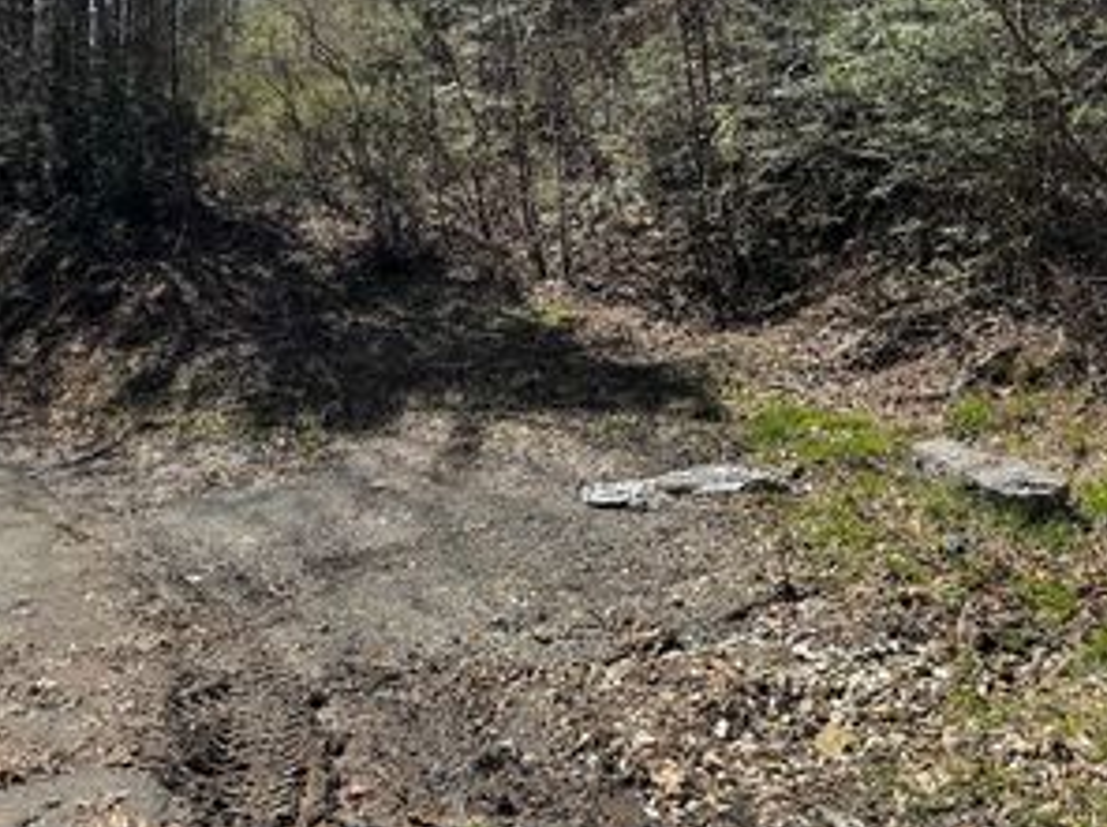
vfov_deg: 39.7
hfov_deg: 52.6
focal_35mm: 35
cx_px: 496
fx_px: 1117
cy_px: 230
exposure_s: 1/1721
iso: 80
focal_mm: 6.76
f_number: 1.78
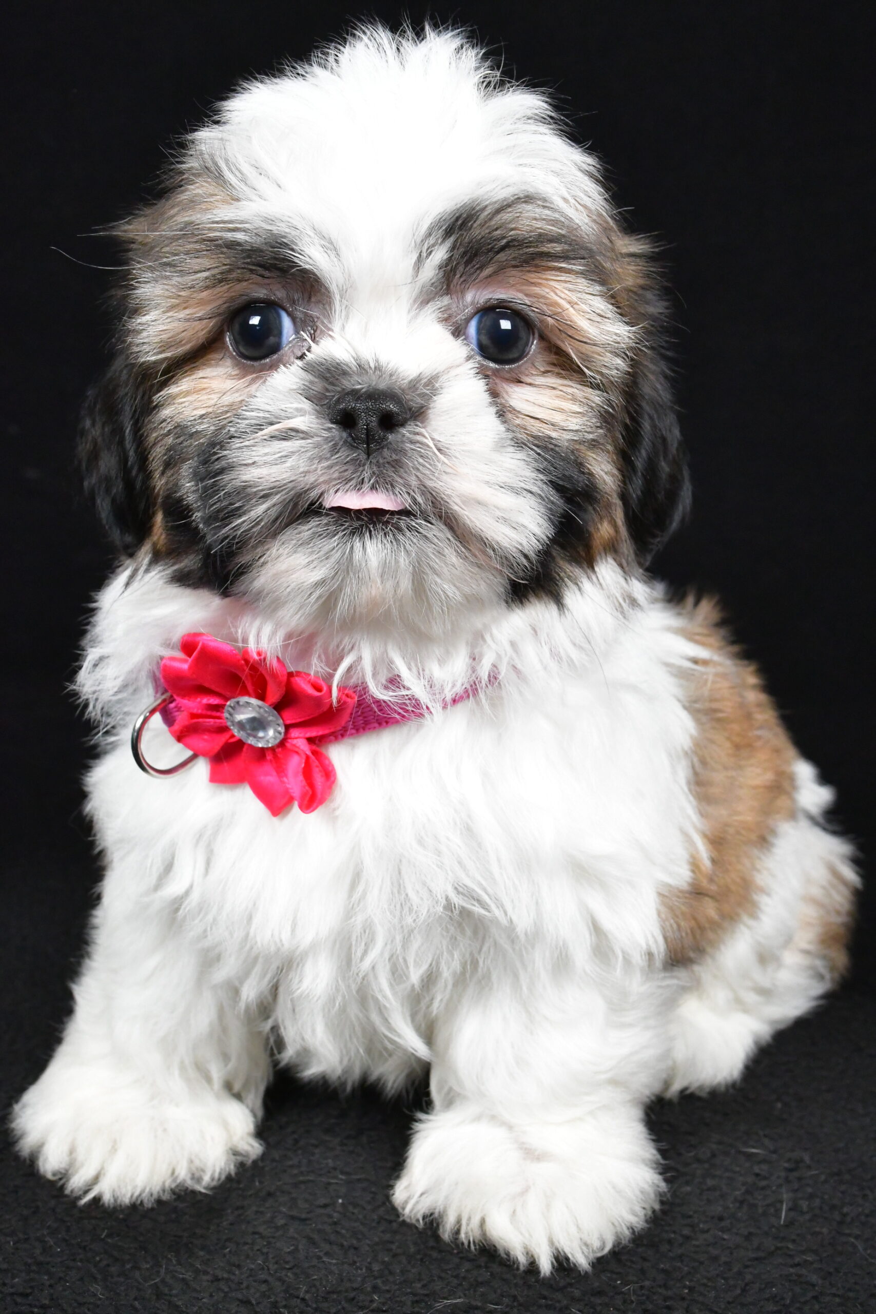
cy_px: 657
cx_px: 438
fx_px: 1533
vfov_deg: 46.4
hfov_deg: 31.9
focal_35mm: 42
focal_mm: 28
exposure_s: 1/500
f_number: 11
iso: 6400
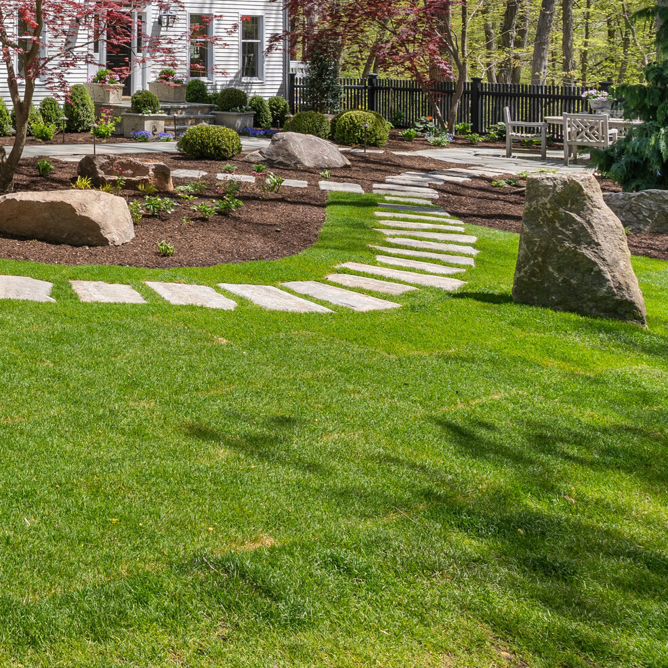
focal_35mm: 45
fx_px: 982
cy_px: 39
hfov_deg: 28.7
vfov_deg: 34.9
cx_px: -255
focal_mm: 17
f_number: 8
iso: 100
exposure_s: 1/200
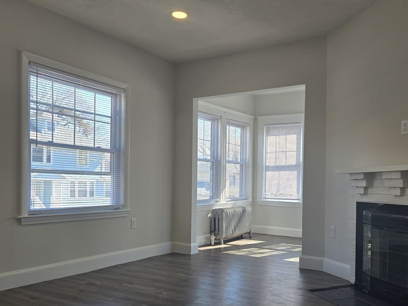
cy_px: 192
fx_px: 377
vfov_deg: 43.8
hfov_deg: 56.1
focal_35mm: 32
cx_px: 256
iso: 25
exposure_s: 1/195
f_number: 1.8
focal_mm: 5.4
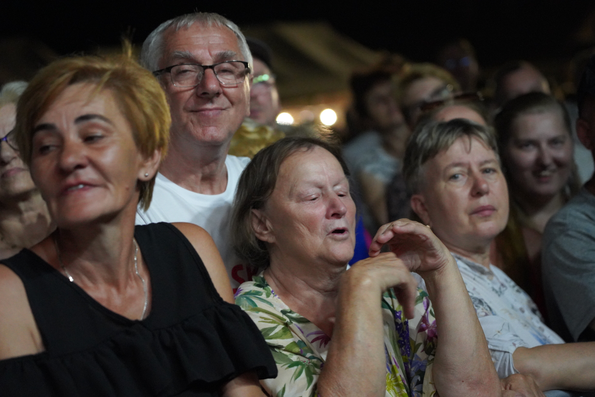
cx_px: 298
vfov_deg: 13.0
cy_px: 198
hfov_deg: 19.5
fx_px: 1735
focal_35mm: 105
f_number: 4
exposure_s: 1/100
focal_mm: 105
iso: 12800
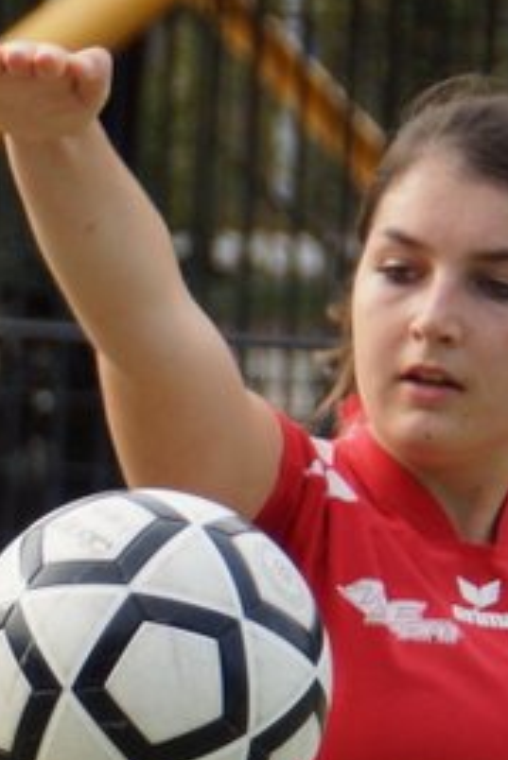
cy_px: 1302
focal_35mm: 515
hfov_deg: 2.7
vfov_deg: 4.0
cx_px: 6
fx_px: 10886
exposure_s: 1/500
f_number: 5.6
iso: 320
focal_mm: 90
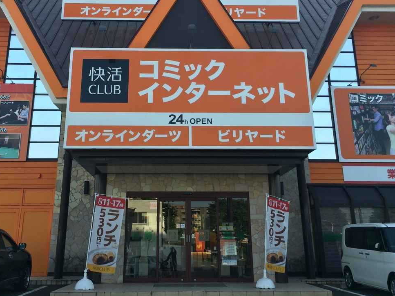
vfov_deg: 39.5
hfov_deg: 51.3
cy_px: 119
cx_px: 181
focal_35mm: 36
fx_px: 411
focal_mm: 4.15
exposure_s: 1/733
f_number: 2.2
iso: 32
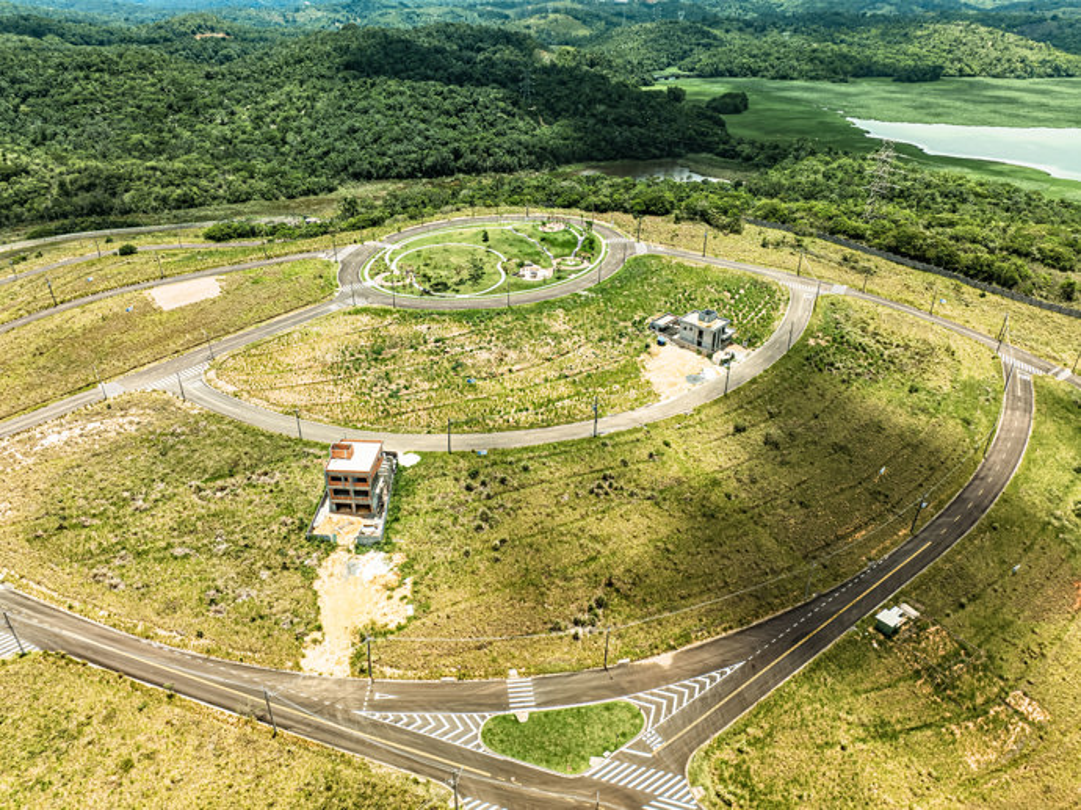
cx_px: 540
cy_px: 405
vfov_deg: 56.8
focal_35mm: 24
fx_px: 749
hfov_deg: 71.6
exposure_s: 1/240
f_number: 2.8
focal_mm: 12.29
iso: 100
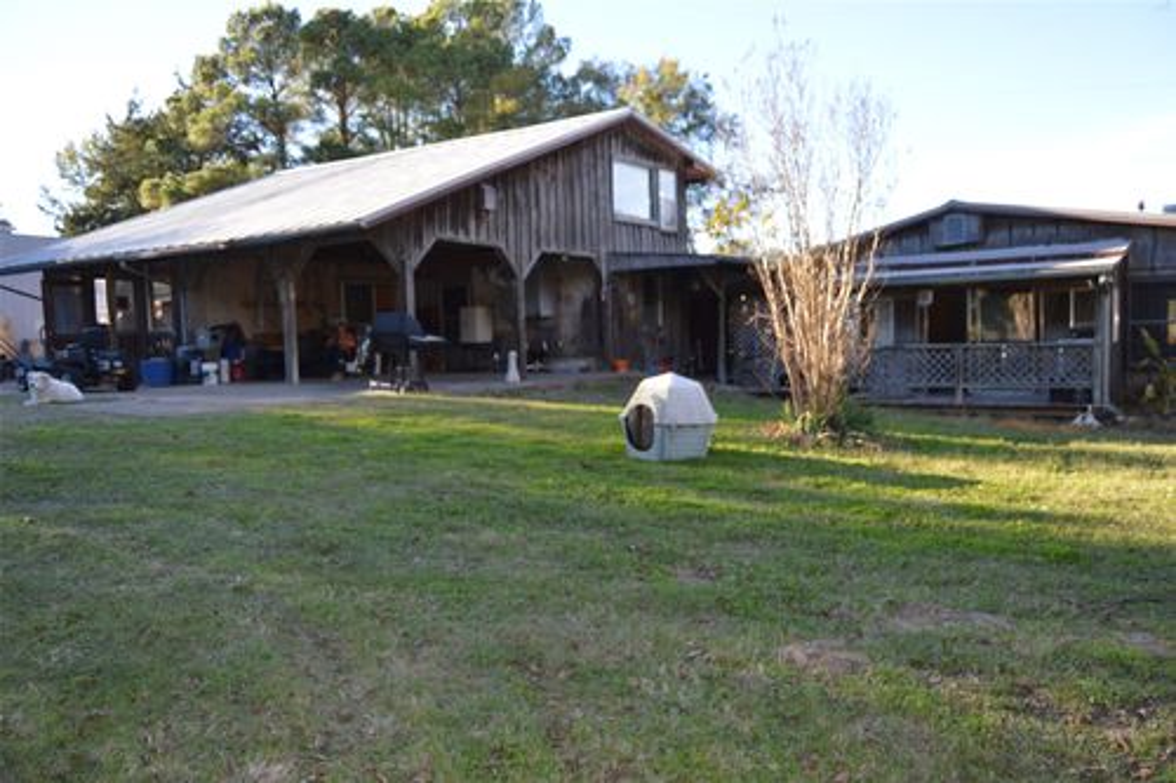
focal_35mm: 27
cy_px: 392
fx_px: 882
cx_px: 588
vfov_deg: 47.9
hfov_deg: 67.4
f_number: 4
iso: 100
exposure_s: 1/200
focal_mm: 18
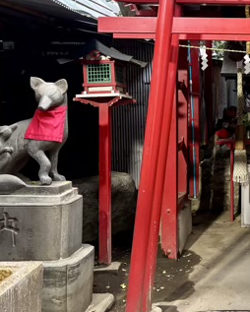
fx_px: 517
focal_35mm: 56
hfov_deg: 25.2
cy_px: 120
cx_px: 277
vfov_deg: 33.4
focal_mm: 5.96
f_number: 1.6
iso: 400
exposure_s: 1/60
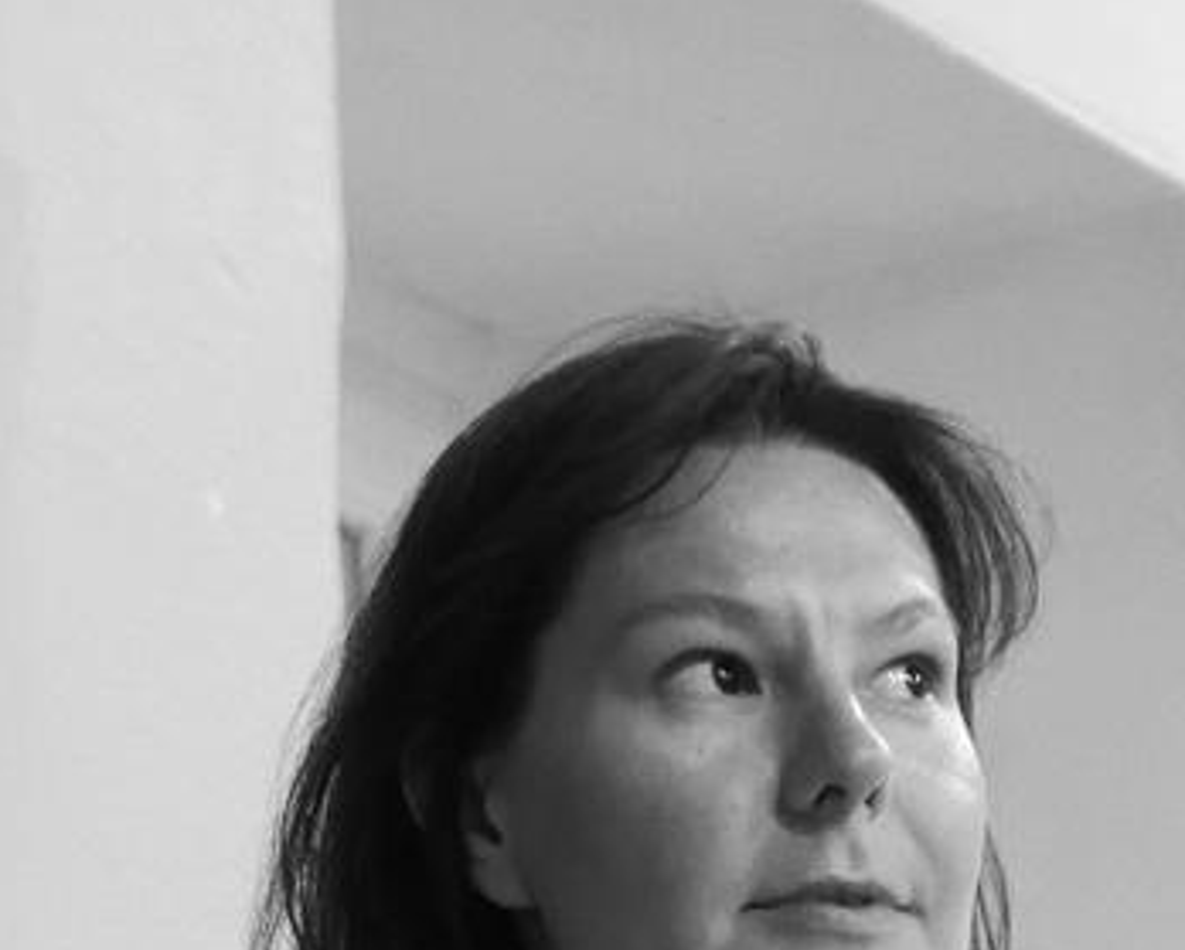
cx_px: 235
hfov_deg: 10.5
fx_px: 6423
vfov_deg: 8.2
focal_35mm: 183
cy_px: 1566
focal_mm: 17
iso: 1000
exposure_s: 1/60
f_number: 1.8
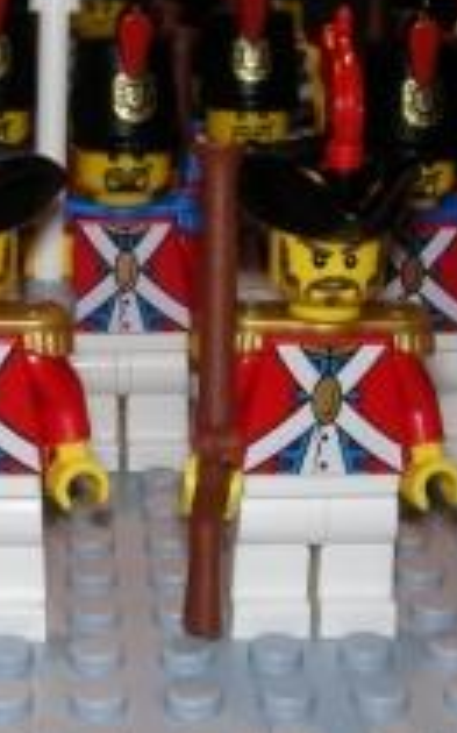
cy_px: 307
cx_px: 108
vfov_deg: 24.1
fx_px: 1716
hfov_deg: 15.1
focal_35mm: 86
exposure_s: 1/30
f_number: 6.6
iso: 100
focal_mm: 6.3
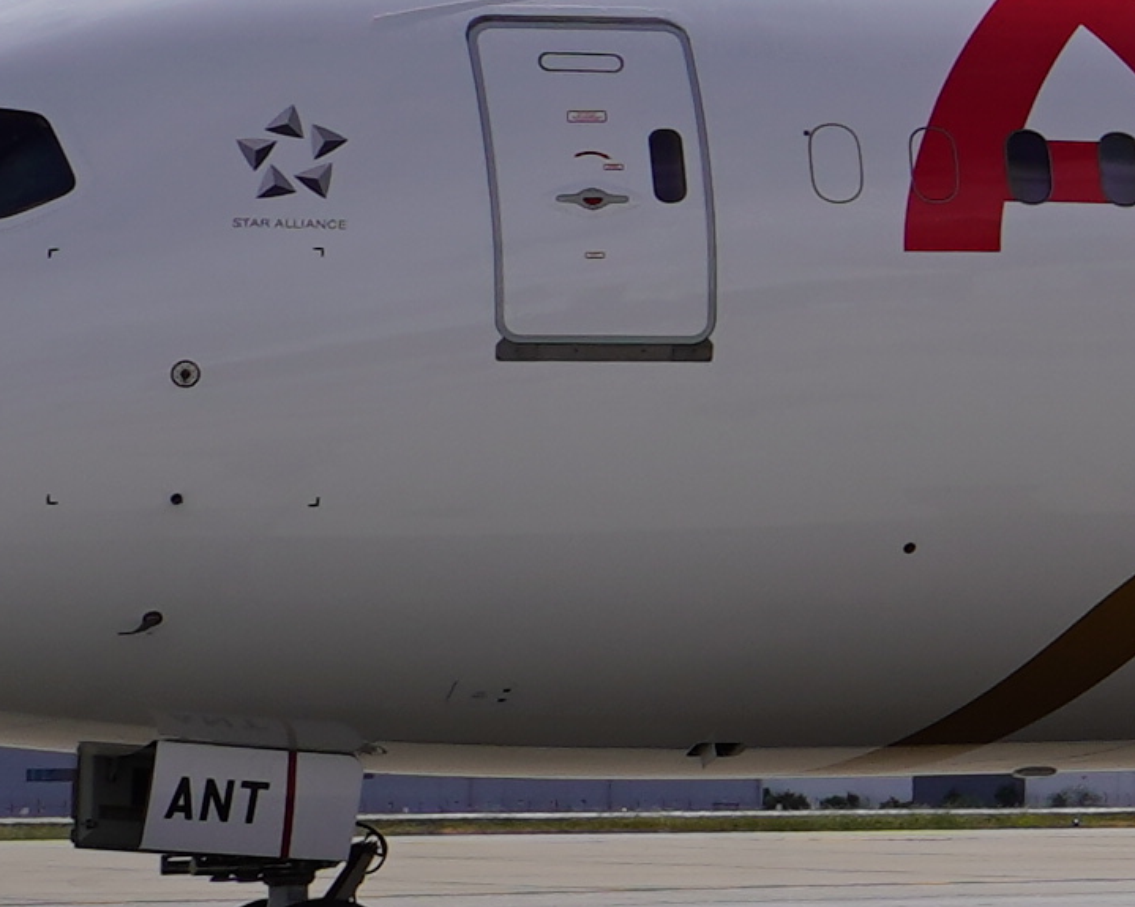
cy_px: -219
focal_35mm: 235
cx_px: 2887
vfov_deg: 6.5
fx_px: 7893
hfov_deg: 7.6
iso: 100
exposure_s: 1/640
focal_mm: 30
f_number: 10
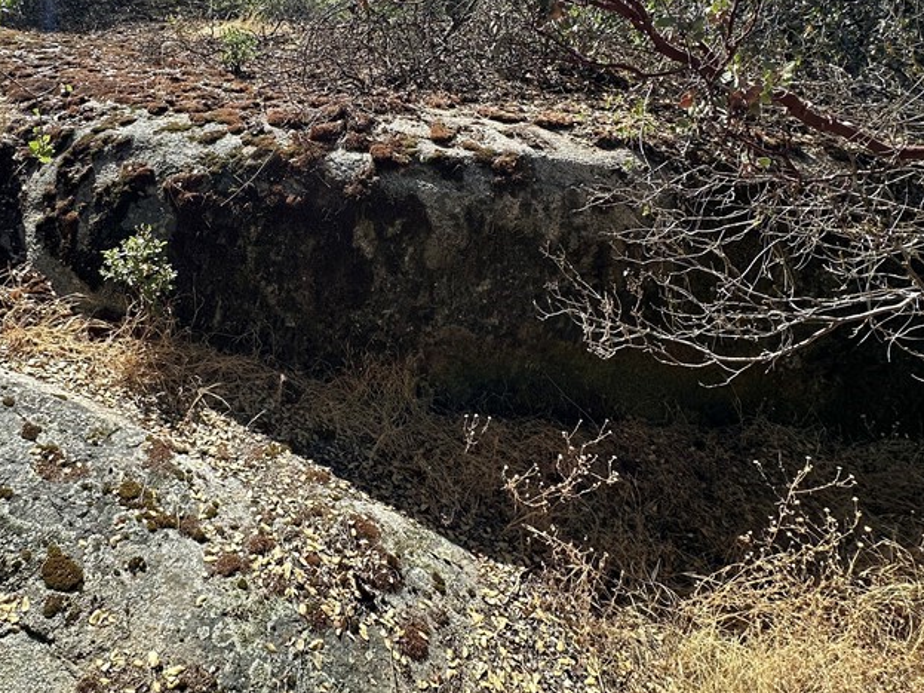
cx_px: 322
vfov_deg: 57.3
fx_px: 614
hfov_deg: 72.1
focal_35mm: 23
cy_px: 221
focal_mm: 2.22
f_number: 2.2
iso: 40
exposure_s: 1/506
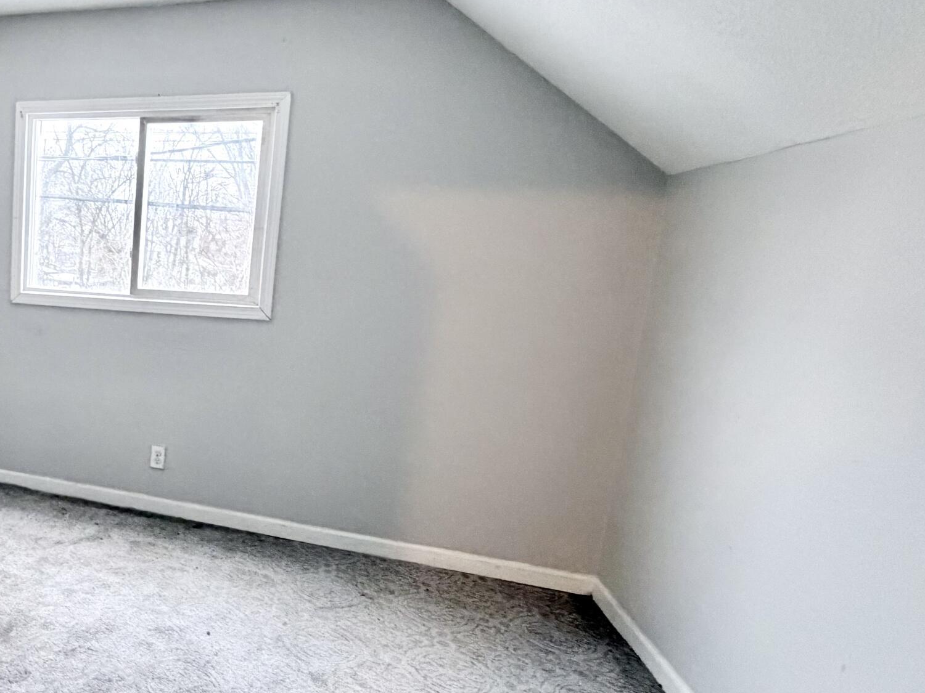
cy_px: 371
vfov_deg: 49.7
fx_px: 748
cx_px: 42
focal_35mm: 28
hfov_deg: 52.9
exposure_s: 1/60
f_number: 2.2
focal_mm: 2.22
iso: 640
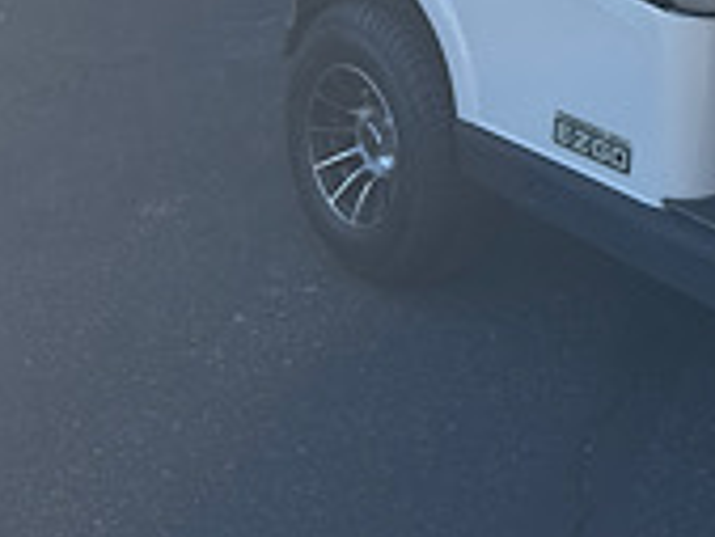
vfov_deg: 14.6
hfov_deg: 20.6
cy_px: -376
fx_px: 1881
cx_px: 766
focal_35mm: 91
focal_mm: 6.76
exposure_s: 1/1560
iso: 80
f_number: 1.78
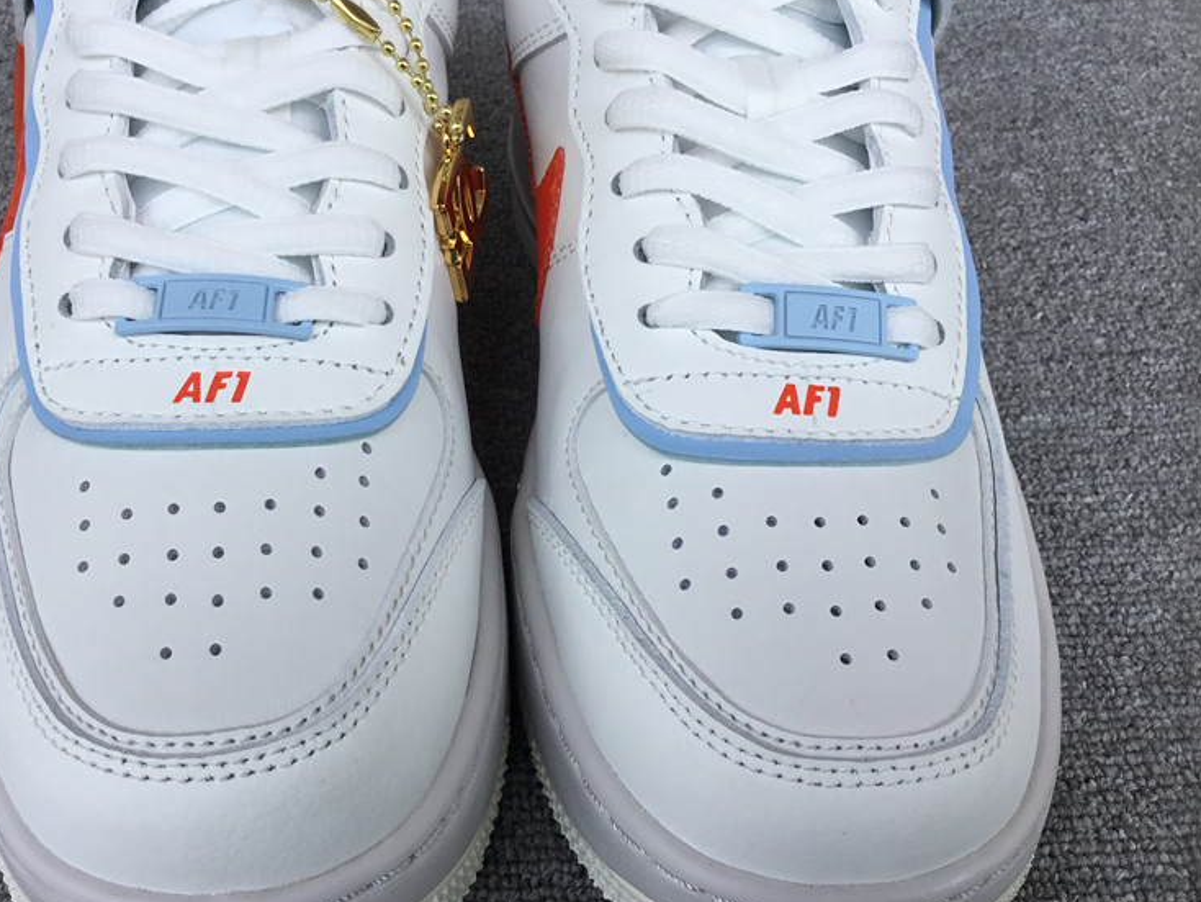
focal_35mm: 38
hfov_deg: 48.8
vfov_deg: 37.7
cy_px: 518
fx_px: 1319
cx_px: 506
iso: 25
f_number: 2.4
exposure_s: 1/684
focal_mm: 3.3
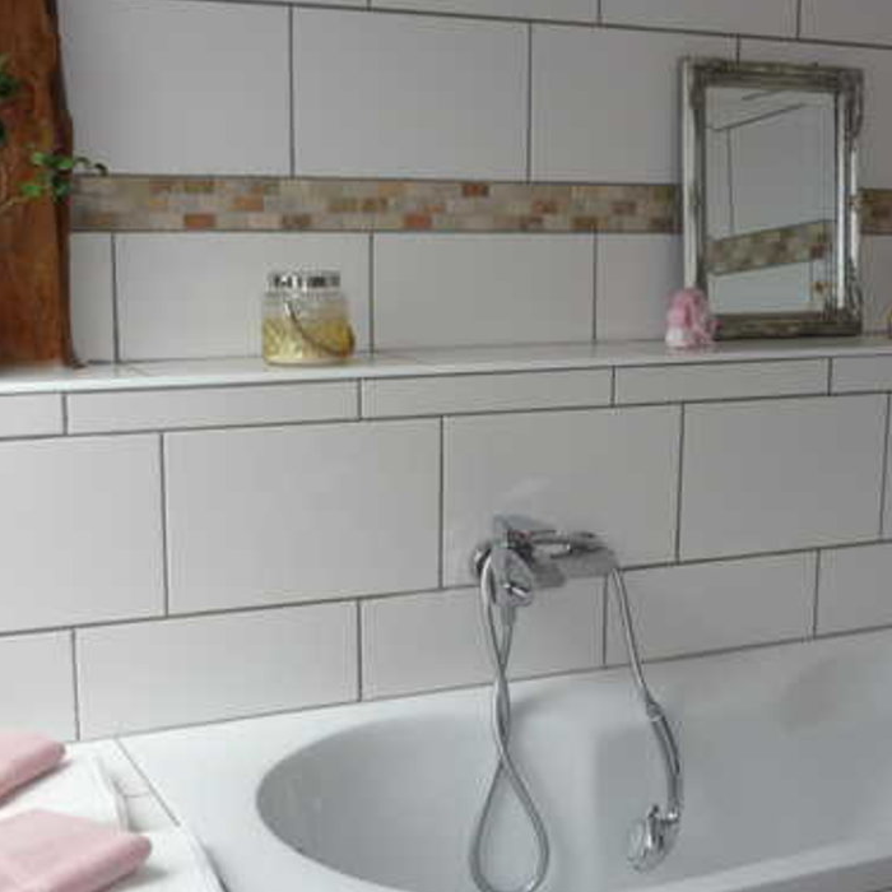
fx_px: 1458
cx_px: 455
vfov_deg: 33.9
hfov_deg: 34.0
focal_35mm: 50
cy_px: 530
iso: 100
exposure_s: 1/40
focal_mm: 5.5
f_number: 2.8
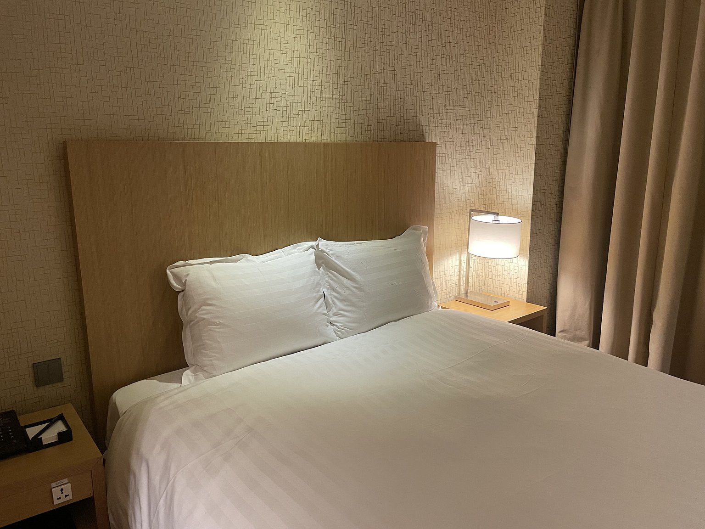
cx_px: 352
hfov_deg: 67.3
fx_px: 530
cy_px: 264
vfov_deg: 53.1
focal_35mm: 26
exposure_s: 1/60
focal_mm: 4.2
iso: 250
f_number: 1.6
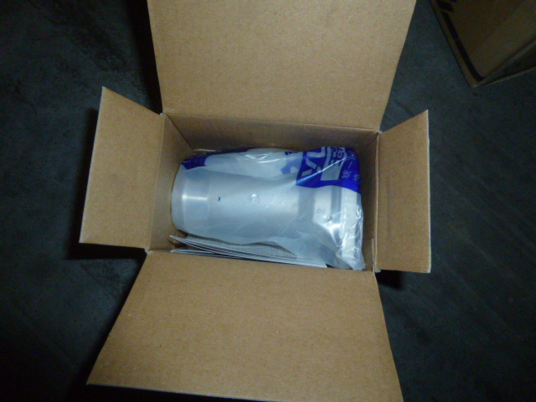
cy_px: 201
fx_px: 387
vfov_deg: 54.9
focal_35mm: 25
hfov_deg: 69.4
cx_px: 268
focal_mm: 4.5
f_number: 3.1
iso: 400
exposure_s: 1/250
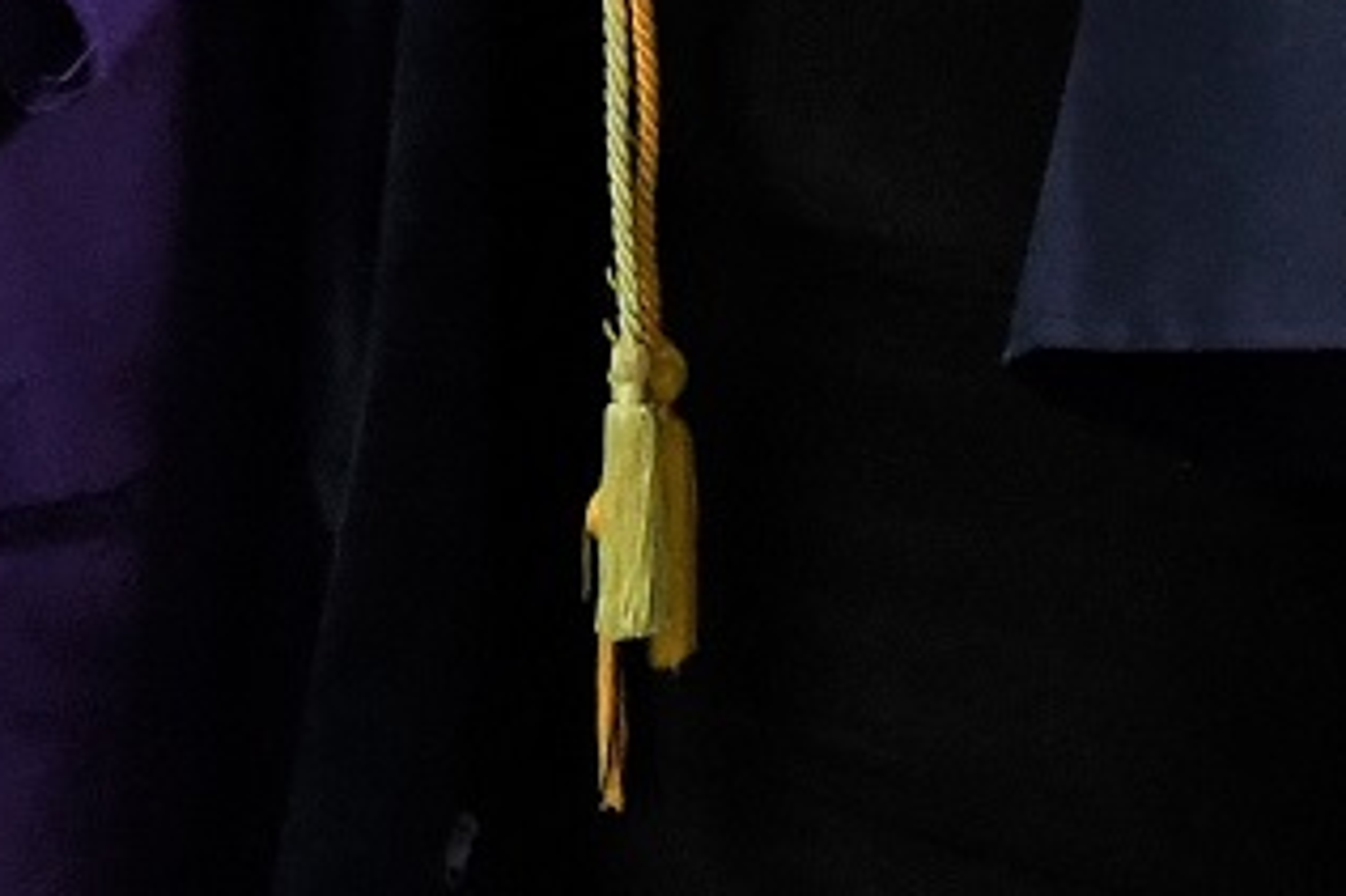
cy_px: -917
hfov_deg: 9.0
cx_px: -1299
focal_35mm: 216
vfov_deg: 6.2
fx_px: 8071
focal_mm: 18
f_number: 5
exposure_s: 1/80
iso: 2000
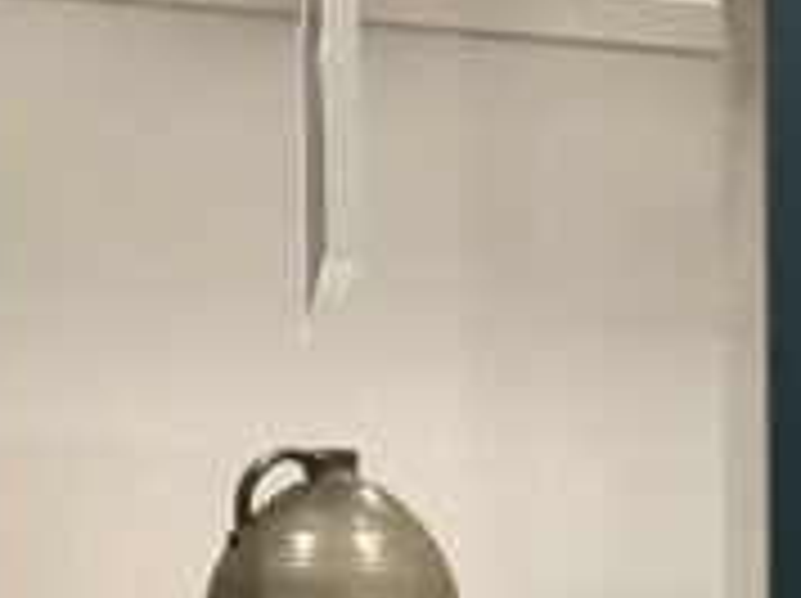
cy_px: 746
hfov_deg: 13.8
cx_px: 1611
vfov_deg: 11.9
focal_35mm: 121
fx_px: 2796
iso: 64
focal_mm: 3.99
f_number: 1.8
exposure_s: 1/15
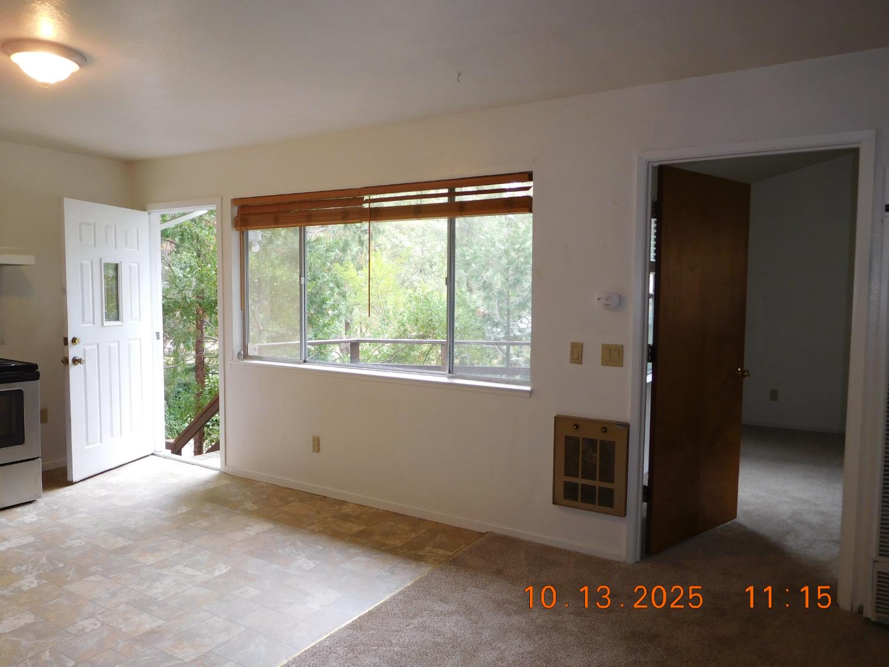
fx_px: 642
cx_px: 444
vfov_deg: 54.9
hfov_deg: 69.4
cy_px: 334
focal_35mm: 25
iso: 125
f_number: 3.4
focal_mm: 4.5
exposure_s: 1/30
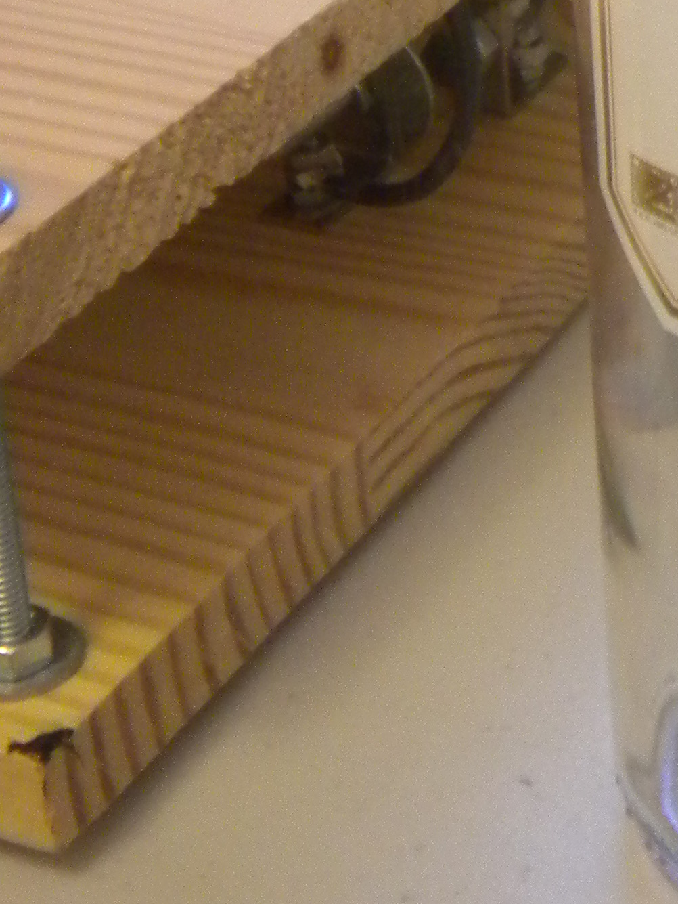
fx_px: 2923
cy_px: -156
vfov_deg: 16.9
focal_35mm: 112
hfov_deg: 12.8
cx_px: 872
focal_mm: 7.4
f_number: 3.5
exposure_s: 1/29
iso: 400
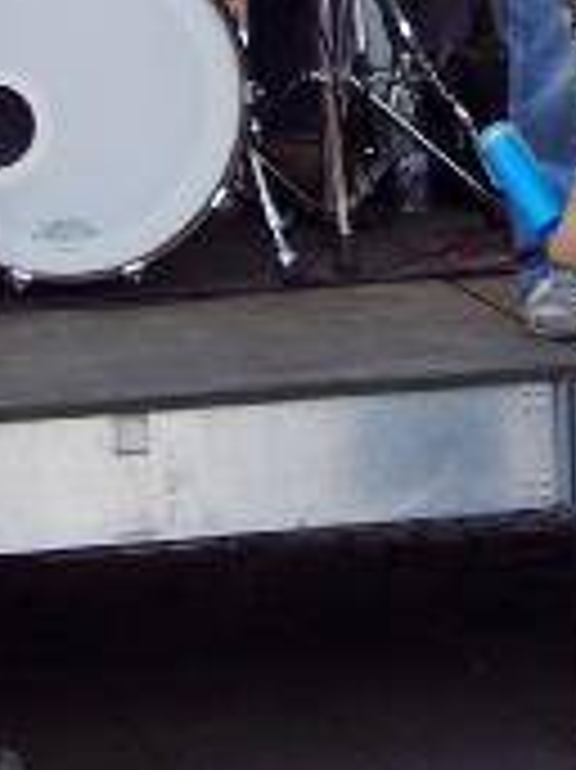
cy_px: 41
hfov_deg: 7.7
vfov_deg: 10.3
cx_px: 731
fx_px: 4221
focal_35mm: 190
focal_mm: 13.3
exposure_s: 1/125
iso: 100
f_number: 4
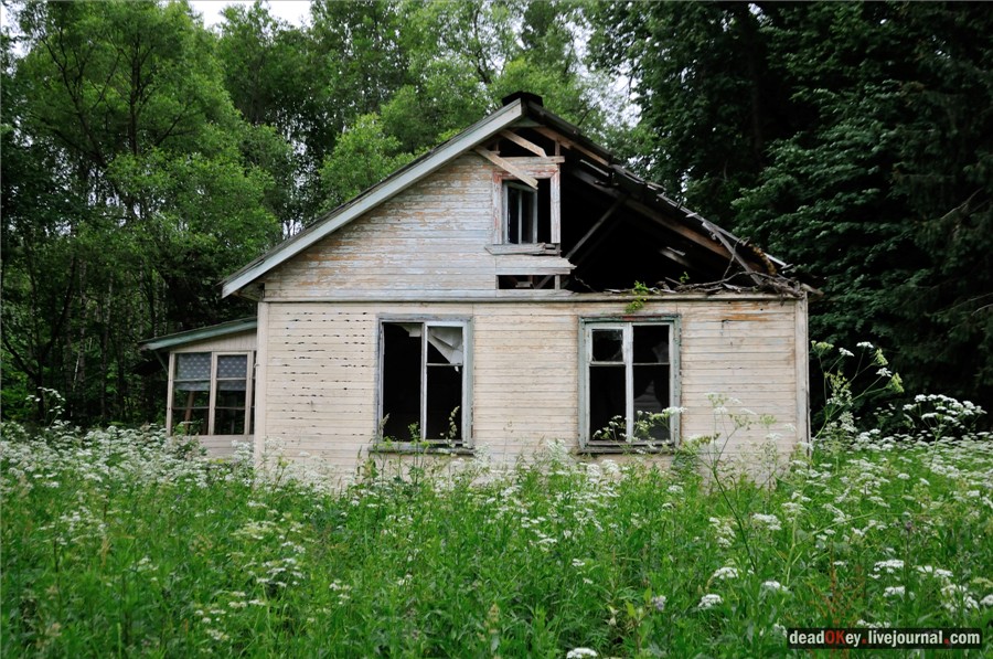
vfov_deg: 36.8
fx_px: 991
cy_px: 330
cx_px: 496
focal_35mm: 36
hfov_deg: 53.2
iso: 800
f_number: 4.5
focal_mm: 24
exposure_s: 1/800
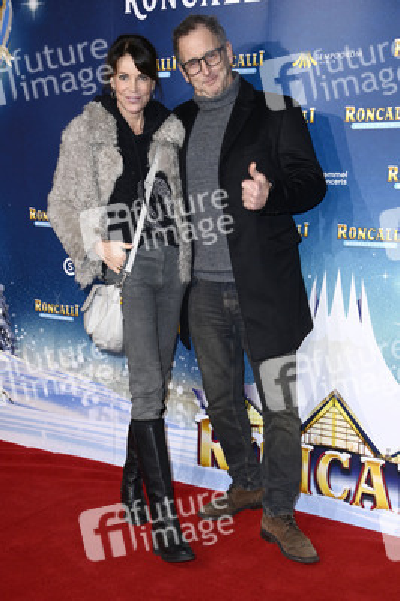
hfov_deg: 24.6
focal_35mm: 55
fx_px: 918
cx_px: 200
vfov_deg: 36.3
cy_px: 300
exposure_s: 1/250
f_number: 5.6
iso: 1250
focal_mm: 55
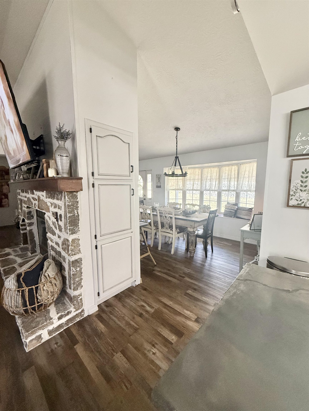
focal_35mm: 14
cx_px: 154
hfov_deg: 85.7
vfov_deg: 102.1
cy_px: 206
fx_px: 167
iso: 500
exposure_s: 1/120
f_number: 2.2
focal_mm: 2.22
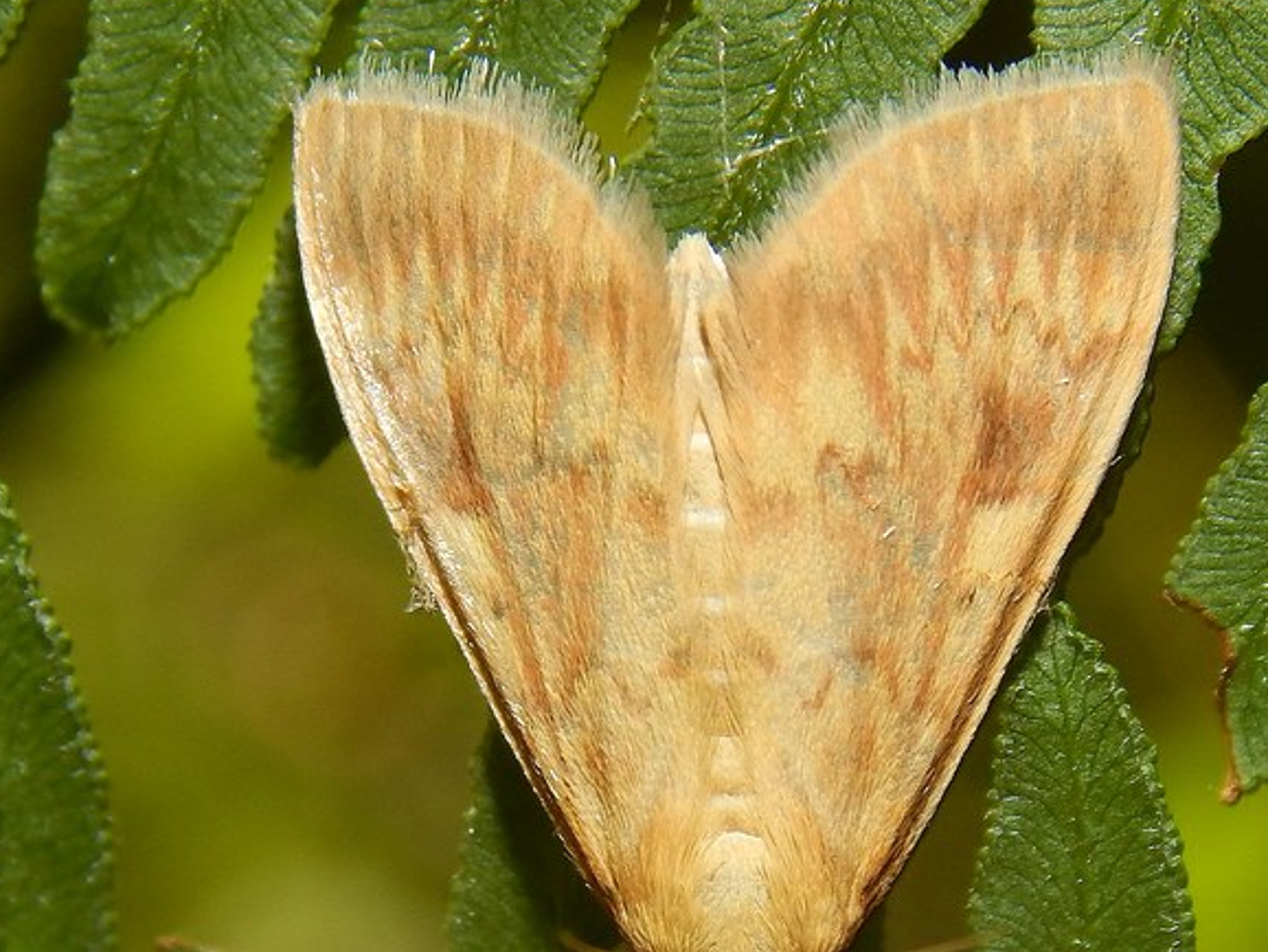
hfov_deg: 15.2
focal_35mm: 130
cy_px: 630
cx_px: 743
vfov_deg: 11.4
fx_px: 4764
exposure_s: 1/60
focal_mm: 16.6
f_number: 8.8
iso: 125
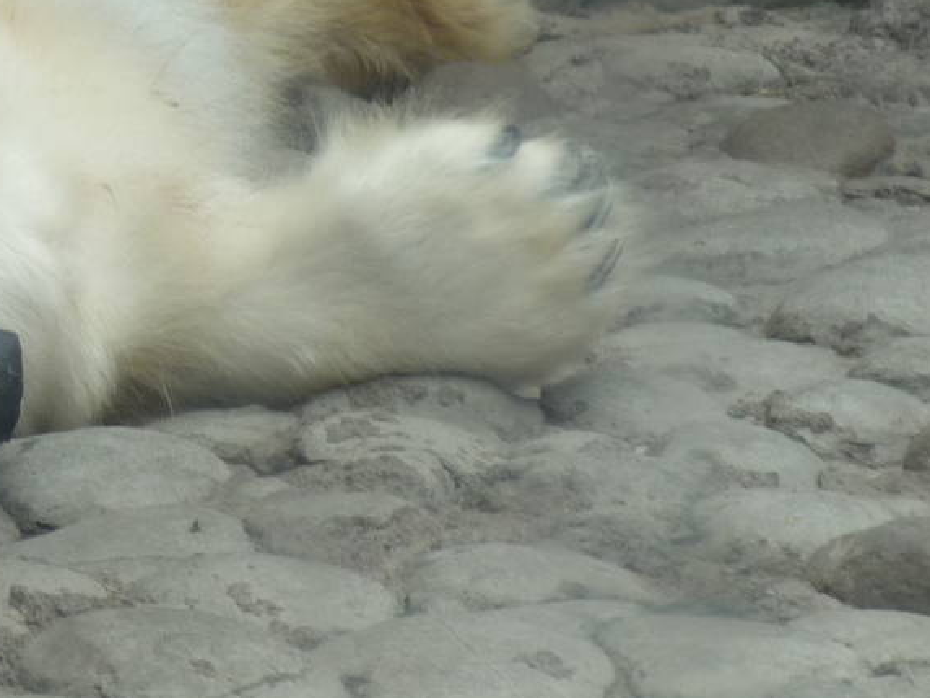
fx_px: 17141
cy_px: -7
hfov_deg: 3.1
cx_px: -257
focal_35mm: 638
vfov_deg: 2.3
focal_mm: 39.2
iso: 100
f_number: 4.9
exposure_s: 1/200
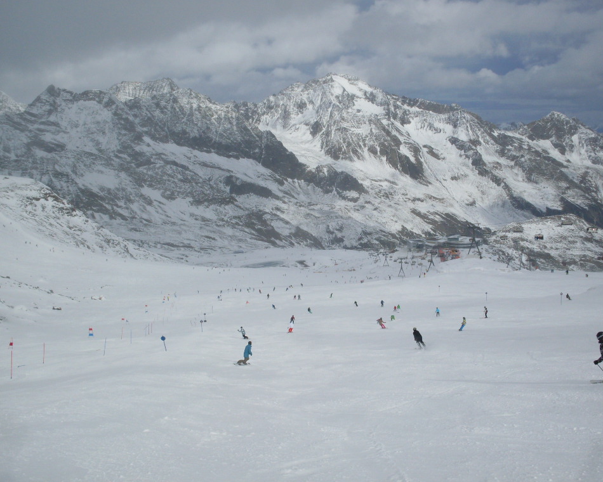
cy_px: 239
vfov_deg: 37.3
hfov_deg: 45.8
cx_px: 315
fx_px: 714
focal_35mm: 40
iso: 80
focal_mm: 6.3
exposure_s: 1/750
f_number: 8.4
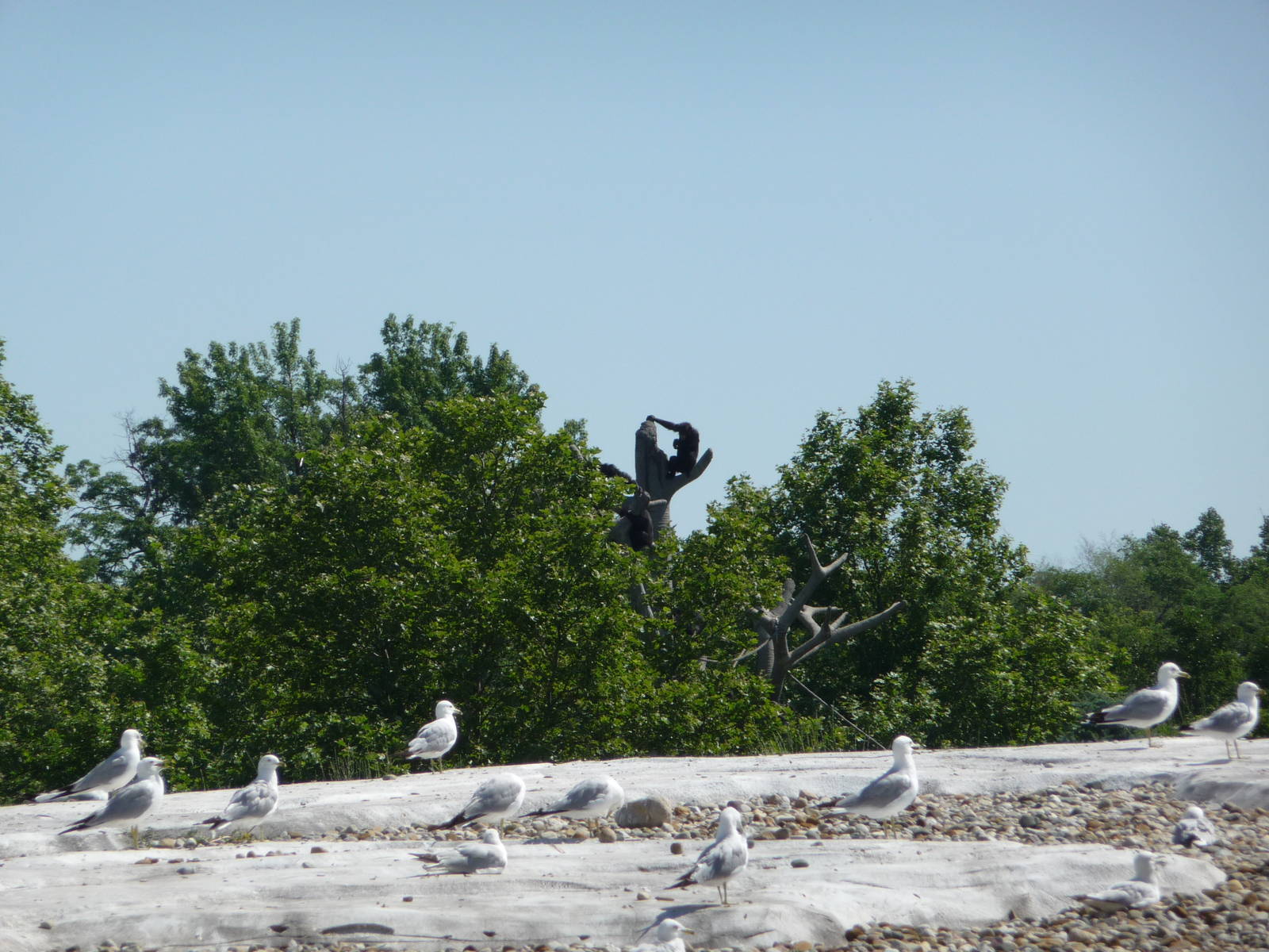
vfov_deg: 5.3
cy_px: 476
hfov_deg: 7.1
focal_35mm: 280
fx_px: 10265
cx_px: 634
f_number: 4.9
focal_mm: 47
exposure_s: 1/800
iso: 100
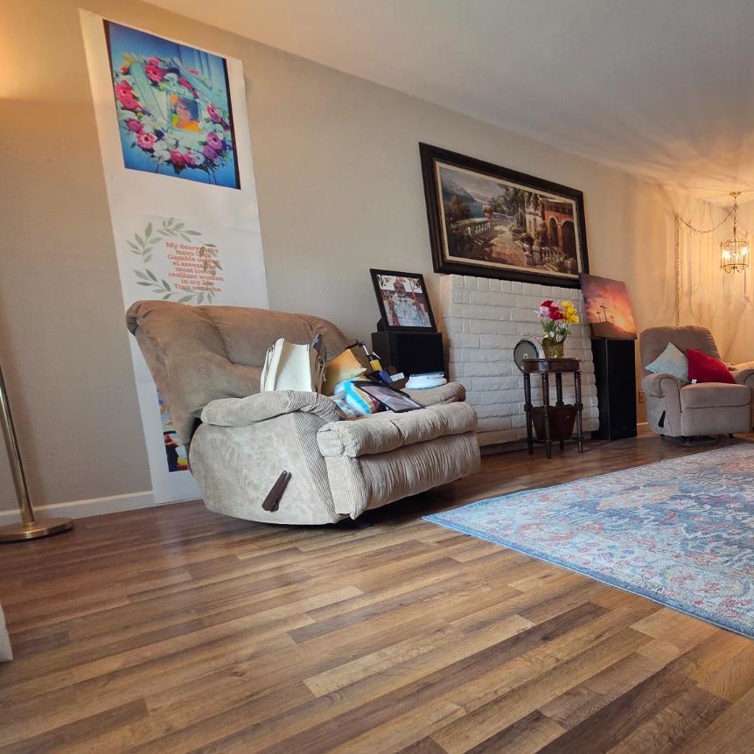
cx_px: 646
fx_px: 493
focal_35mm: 20
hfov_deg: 65.0
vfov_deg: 74.1
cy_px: 449
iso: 400
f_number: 2.2
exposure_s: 1/60
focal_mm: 2.2
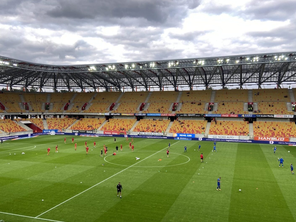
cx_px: 142
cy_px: 116
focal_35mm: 32
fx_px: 274
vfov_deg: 44.1
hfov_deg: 56.8
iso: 32
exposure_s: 1/125
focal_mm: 4.25
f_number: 1.8
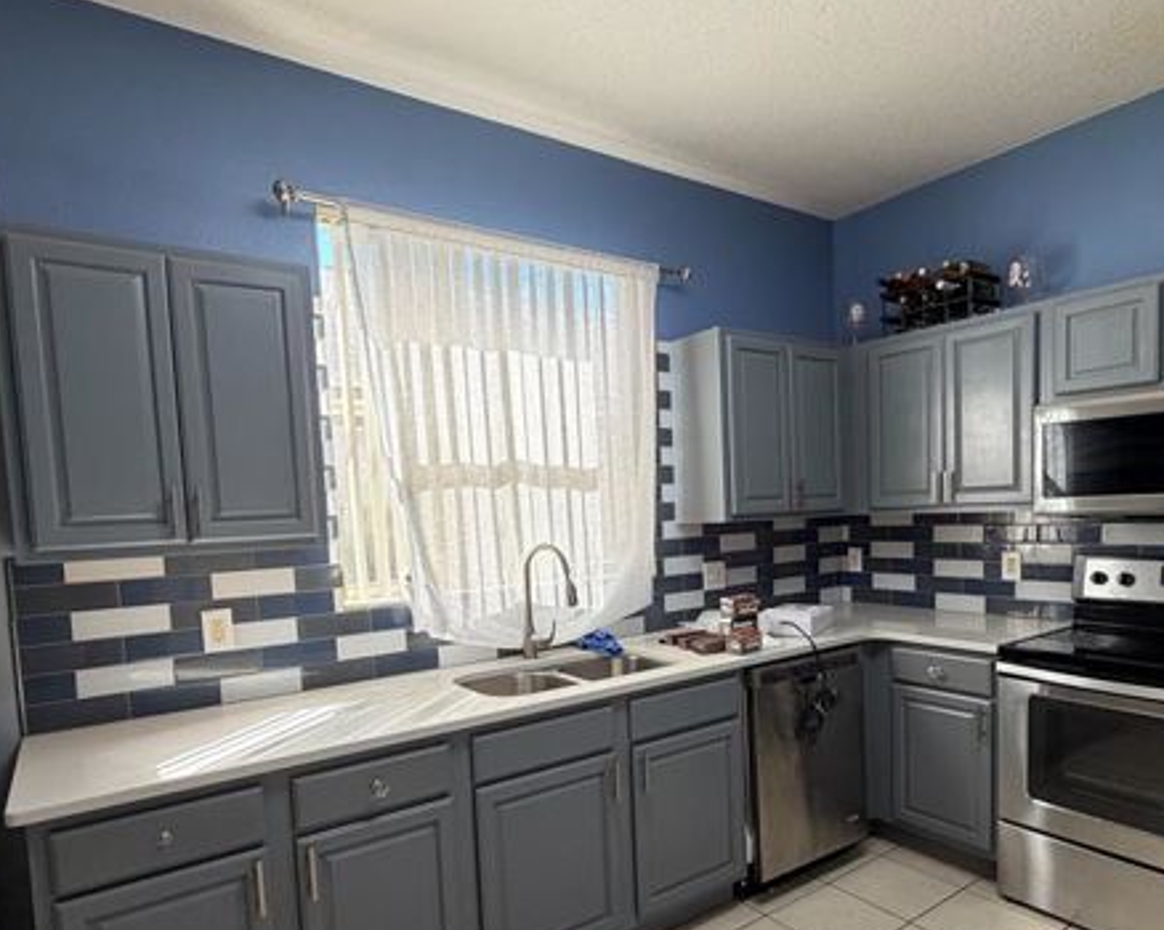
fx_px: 758
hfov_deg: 75.0
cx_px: 605
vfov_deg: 62.5
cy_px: 563
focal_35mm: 22
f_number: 2.2
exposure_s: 1/120
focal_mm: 2.22
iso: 125
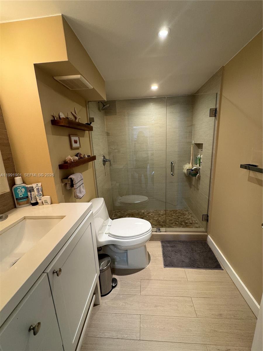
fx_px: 142
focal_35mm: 14
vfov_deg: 102.1
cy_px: 176
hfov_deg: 85.7
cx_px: 132
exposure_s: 1/60
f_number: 2.2
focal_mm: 2.22
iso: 200
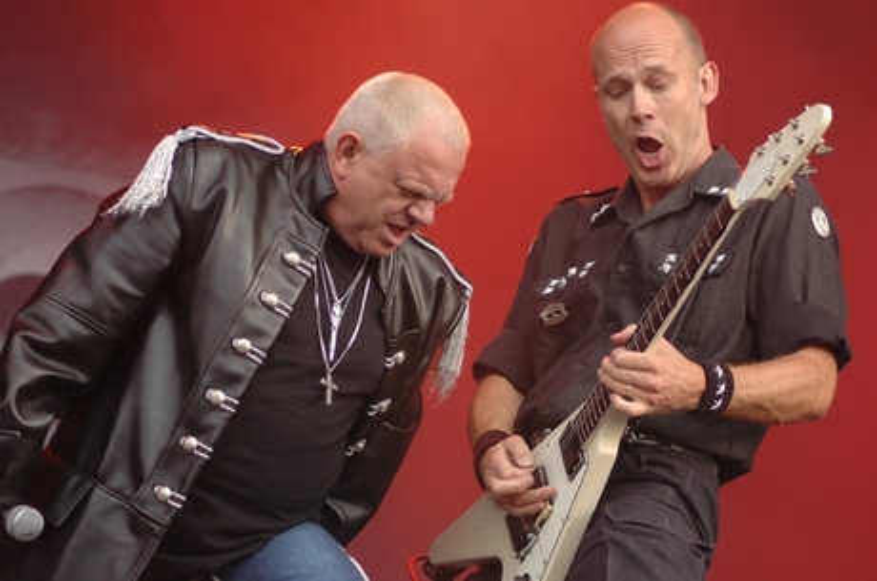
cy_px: 290
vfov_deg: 9.6
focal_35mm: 142
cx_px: 438
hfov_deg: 14.4
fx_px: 3465
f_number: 4.2
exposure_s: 1/400
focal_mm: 95
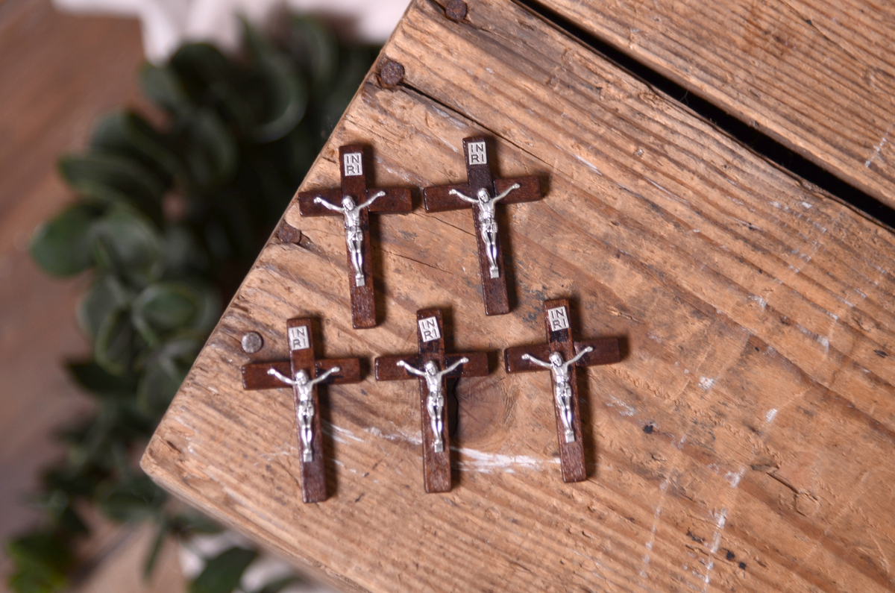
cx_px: 448
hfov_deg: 16.1
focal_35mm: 128
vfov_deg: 10.7
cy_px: 296
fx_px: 3163
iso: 200
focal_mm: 85
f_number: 4
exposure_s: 1/60
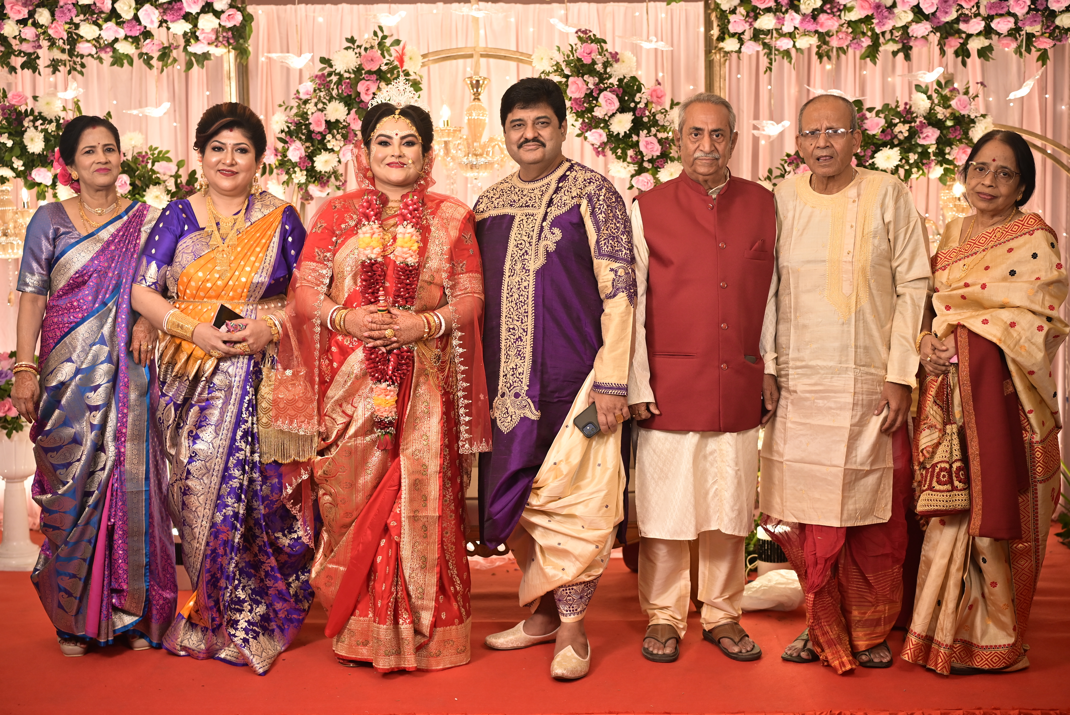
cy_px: 358
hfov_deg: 39.6
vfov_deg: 27.0
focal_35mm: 50
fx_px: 1487
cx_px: 535
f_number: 2.8
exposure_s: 1/400
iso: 1000
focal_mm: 50
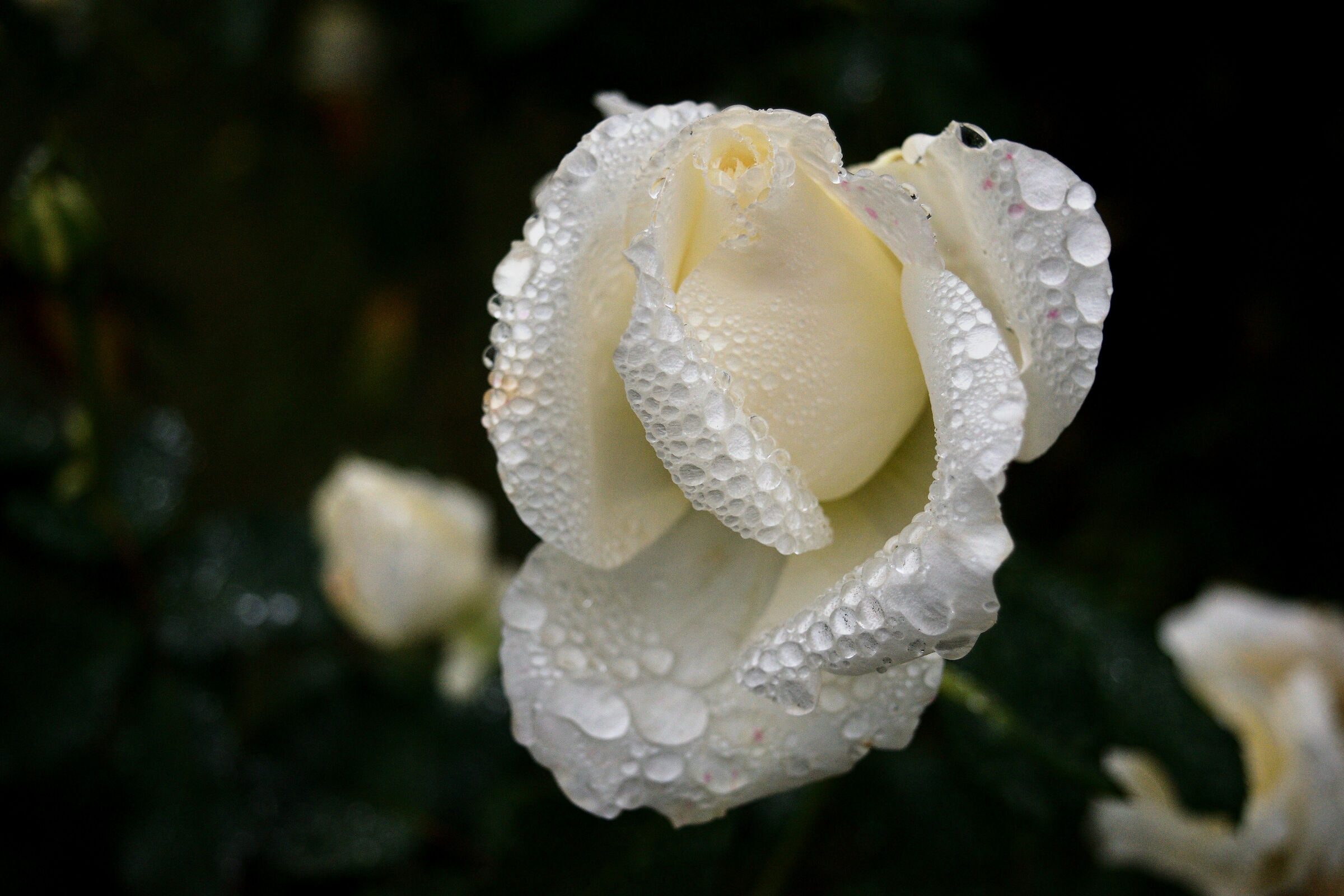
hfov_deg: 38.9
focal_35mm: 51
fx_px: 1904
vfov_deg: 26.5
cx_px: 672
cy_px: 448
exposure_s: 1/200
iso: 400
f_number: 4.5
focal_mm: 34
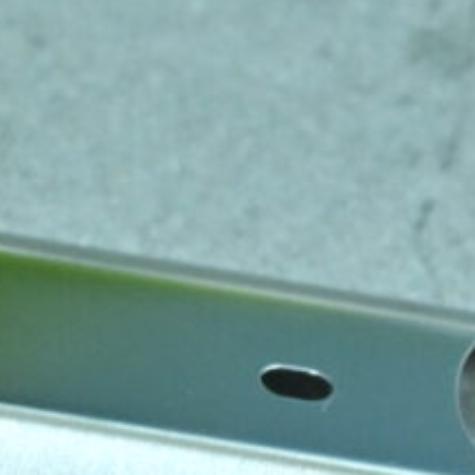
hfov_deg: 3.0
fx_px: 8927
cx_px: -895
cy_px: 652
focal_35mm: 575
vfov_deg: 3.0
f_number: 5.6
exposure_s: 1/100
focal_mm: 57
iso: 800
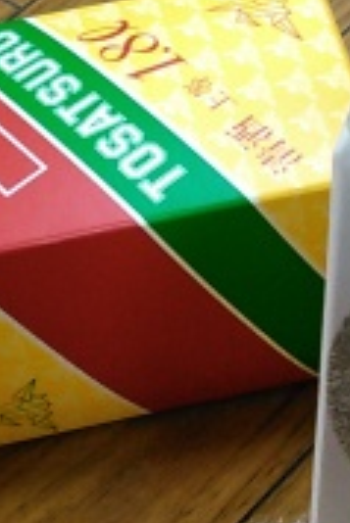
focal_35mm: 112
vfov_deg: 18.2
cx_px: 253
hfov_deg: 12.2
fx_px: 1630
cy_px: 364
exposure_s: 1/16.7
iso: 400
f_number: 2.4
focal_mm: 4
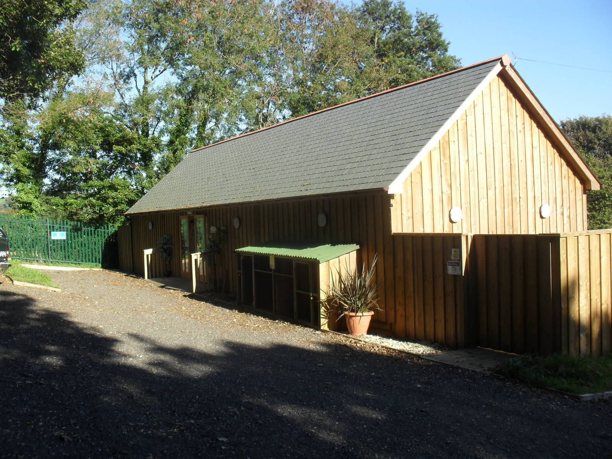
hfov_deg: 52.6
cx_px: 306
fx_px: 619
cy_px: 230
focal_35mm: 35
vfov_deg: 40.7
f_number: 8.4
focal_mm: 6.3
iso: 100
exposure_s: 1/125
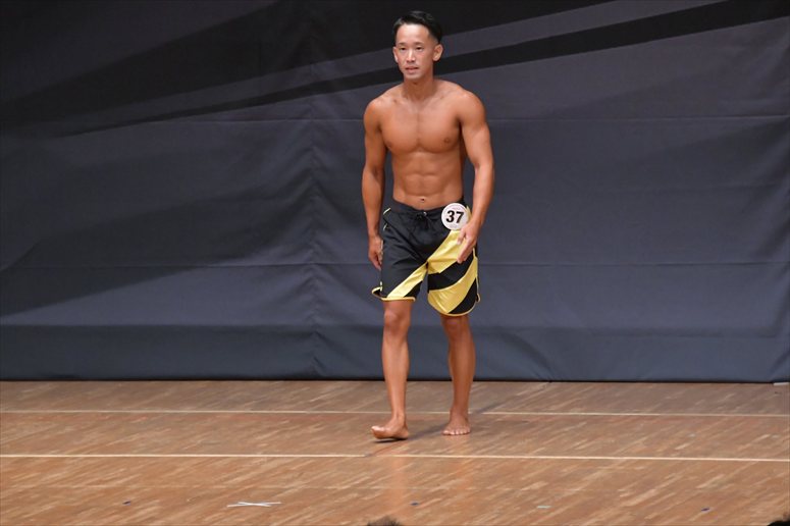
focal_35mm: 315
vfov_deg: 4.4
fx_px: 6909
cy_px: 263
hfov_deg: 6.5
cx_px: 395
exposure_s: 1/400
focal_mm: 210
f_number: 5.6
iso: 6400
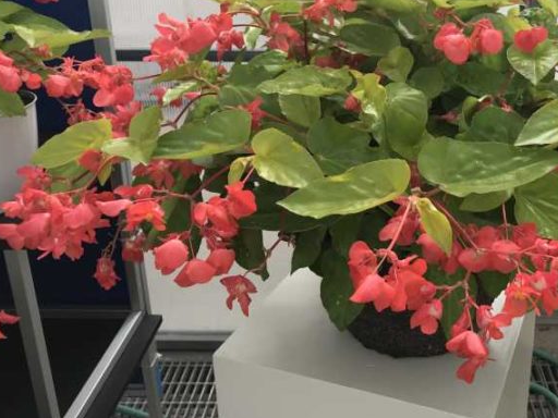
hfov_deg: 43.8
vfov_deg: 34.1
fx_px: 677
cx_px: 392
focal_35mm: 42
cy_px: 152
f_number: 1.8
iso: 20
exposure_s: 1/396
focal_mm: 3.99
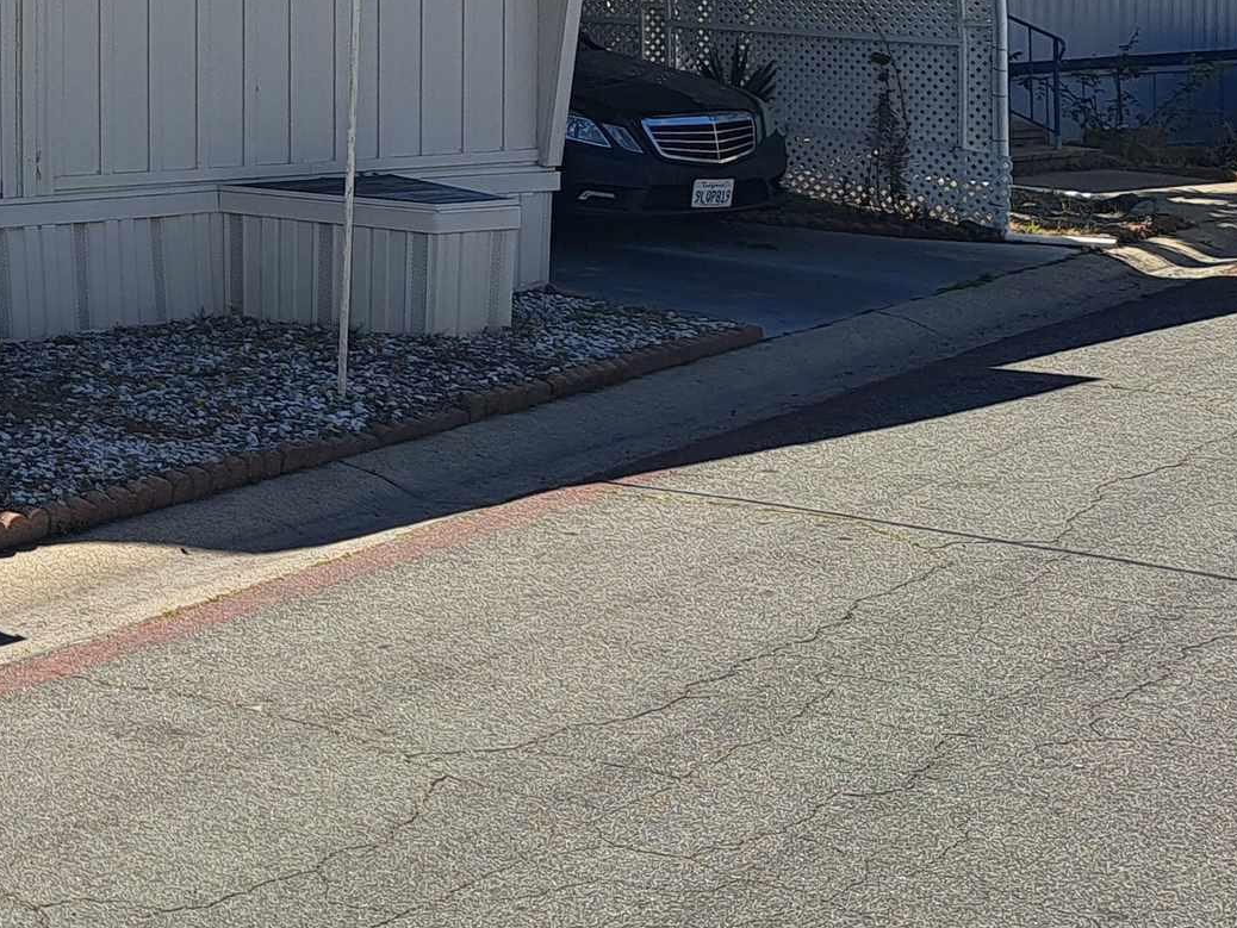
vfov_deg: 20.0
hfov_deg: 24.7
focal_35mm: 71
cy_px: -44
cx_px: -254
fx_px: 2538
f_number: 1.8
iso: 50
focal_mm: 5.23
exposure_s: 1/1256
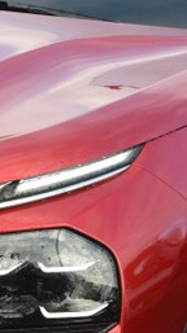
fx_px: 1662
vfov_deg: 11.5
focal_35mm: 188
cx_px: 31
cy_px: 151
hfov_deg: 6.4
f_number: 7.1
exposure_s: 1/200
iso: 400
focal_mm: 30
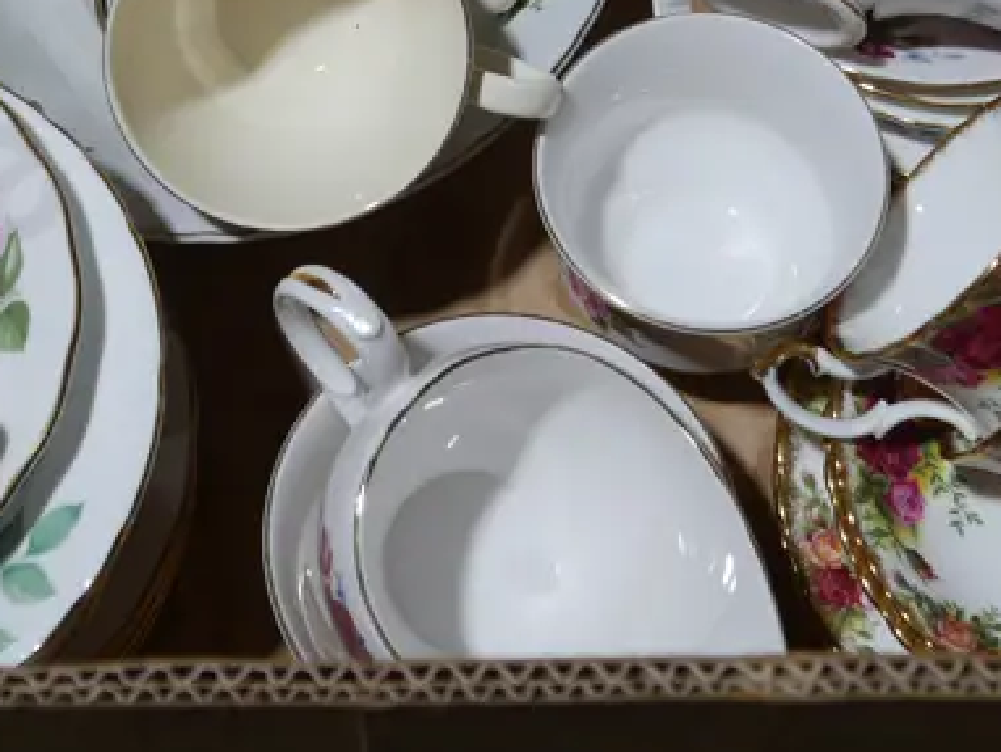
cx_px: 422
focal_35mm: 75
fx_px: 2170
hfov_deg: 25.9
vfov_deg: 18.7
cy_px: -132
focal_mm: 14
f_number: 4
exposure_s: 1/160
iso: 200
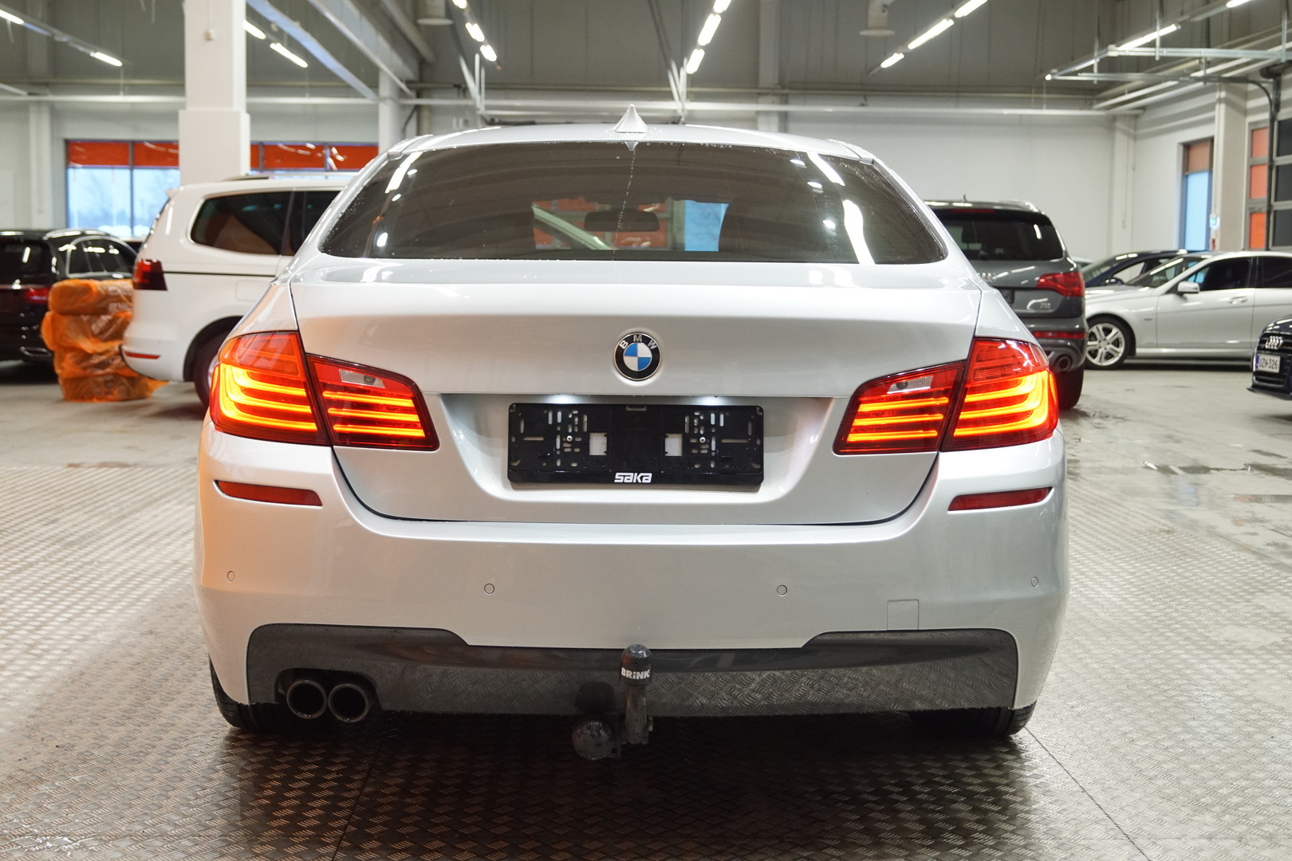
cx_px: 646
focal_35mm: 45
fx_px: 1615
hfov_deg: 43.6
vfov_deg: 29.9
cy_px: 430
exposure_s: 1/60
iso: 1250
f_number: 4.5
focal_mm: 30
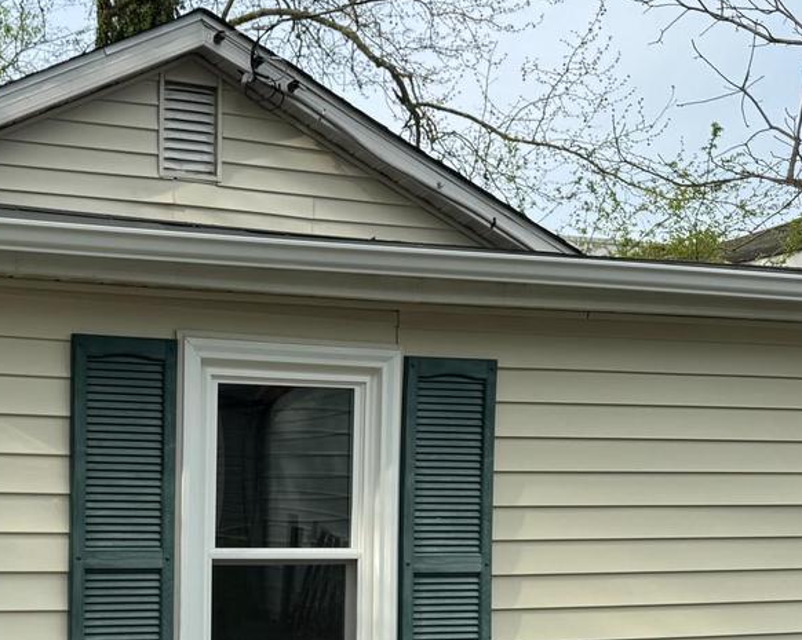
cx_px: 114
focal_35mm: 58
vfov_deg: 25.5
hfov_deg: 31.3
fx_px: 1376
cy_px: 553
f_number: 1.78
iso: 80
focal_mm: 6.76
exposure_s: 1/1767
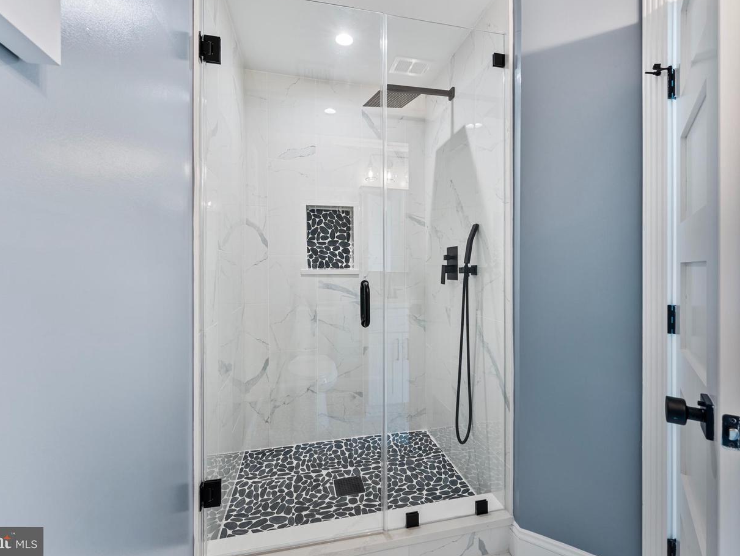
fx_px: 342
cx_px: 388
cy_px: 265
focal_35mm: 16
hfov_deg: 94.4
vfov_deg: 78.1
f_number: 11
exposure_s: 1/2
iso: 320
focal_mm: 14
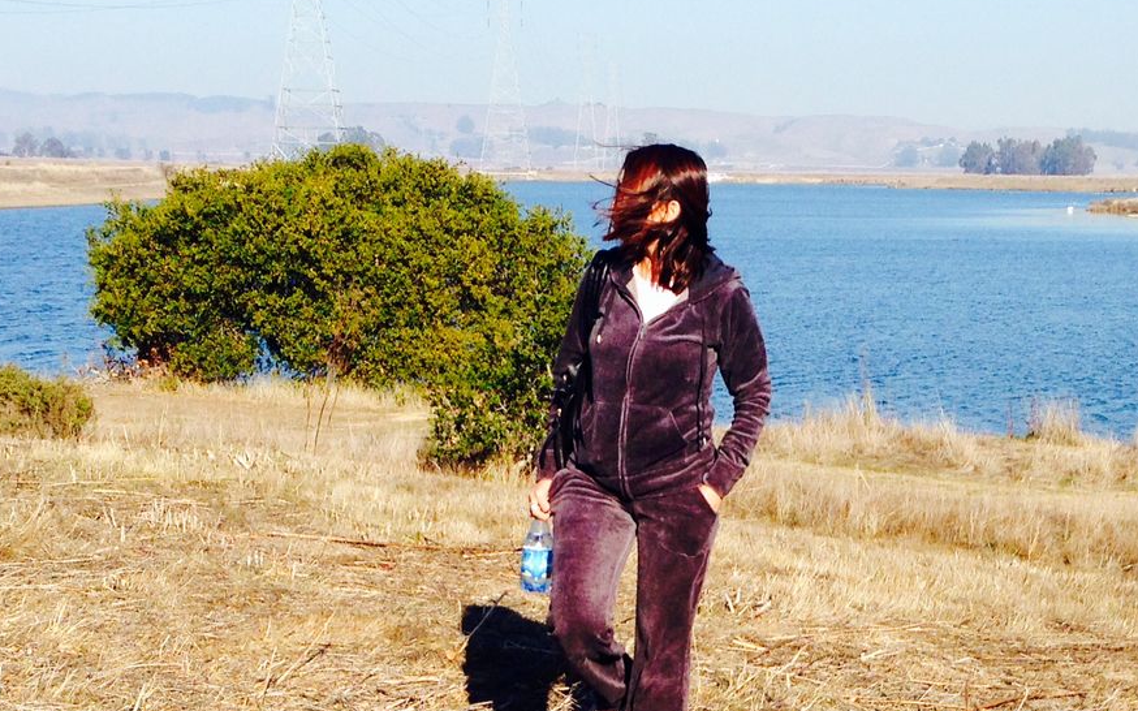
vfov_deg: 31.9
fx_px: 1240
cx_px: 630
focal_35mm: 40
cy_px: 426
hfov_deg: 49.2
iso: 50
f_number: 2.4
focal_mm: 4.12
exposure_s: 1/1695
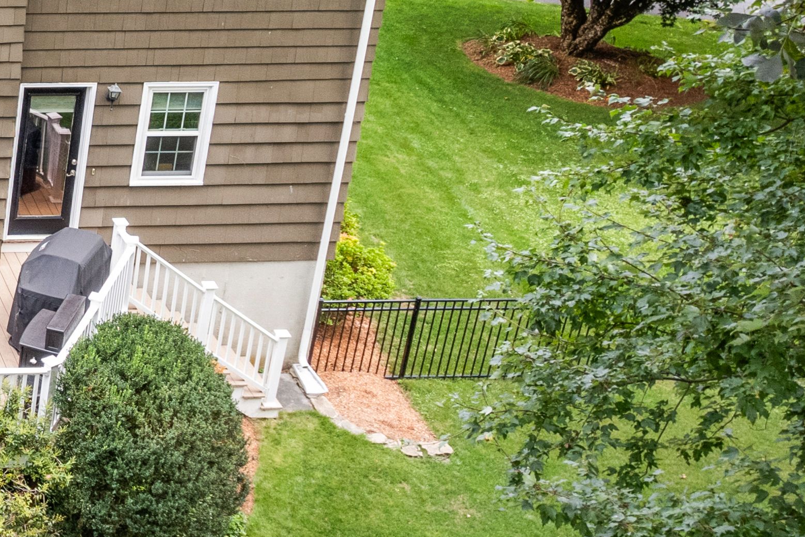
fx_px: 1721
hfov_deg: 21.7
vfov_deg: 17.6
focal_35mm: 77
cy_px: 102
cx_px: -422
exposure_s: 1/200
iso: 100
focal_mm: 8.38
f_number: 2.8
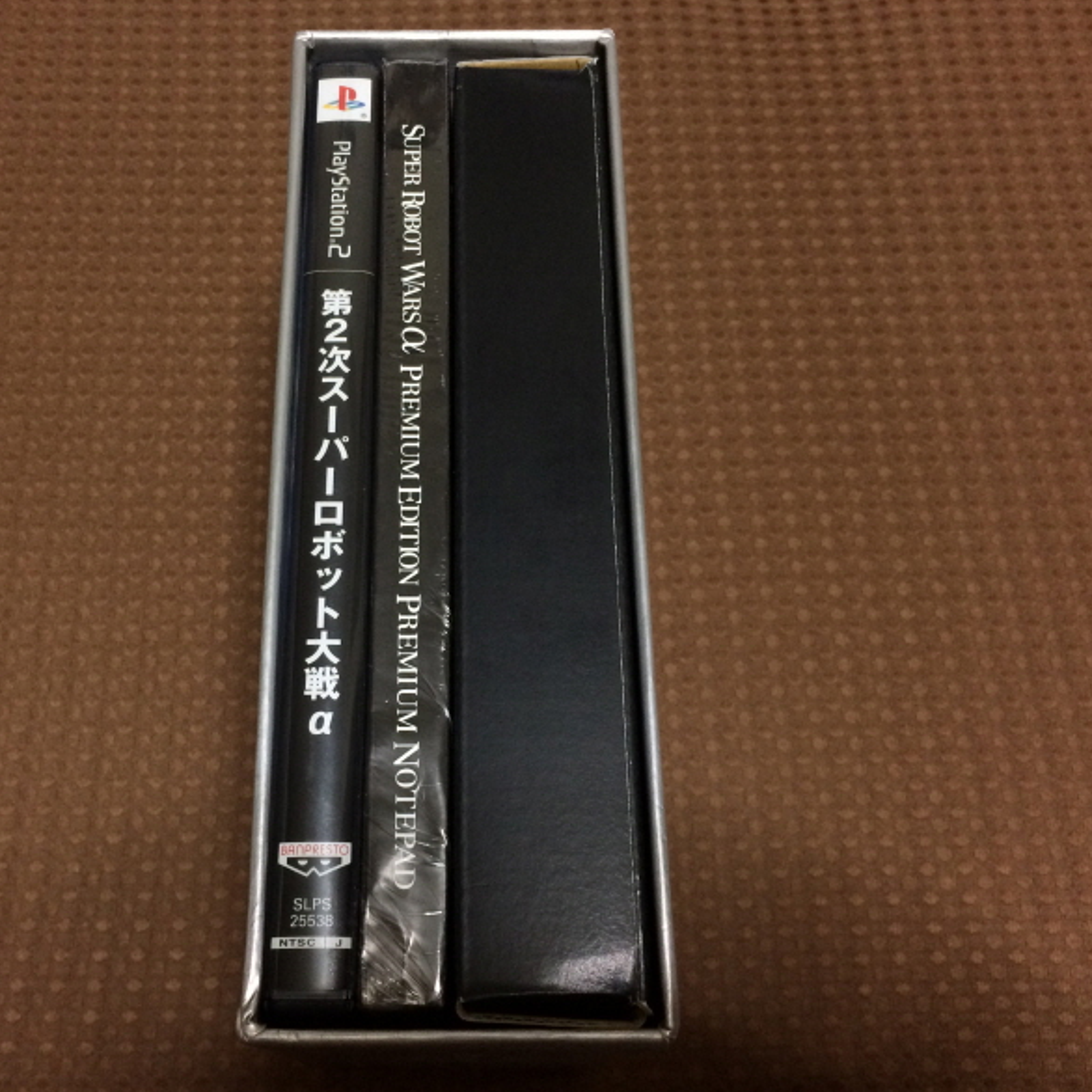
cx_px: 451
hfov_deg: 47.0
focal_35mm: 35
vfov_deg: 47.2
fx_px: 1249
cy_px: 548
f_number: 2.2
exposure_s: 1/30
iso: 320
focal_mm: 4.15
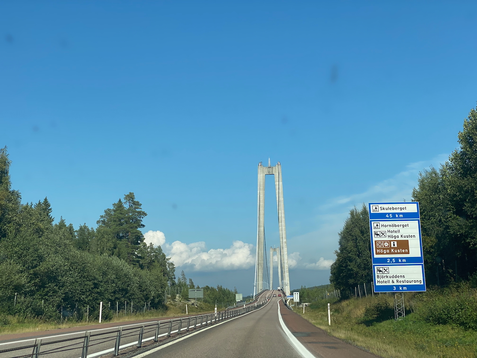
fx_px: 717
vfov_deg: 28.0
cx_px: 238
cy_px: 179
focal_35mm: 52
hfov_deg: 36.8
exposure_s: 1/1170
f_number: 2
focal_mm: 6
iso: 20
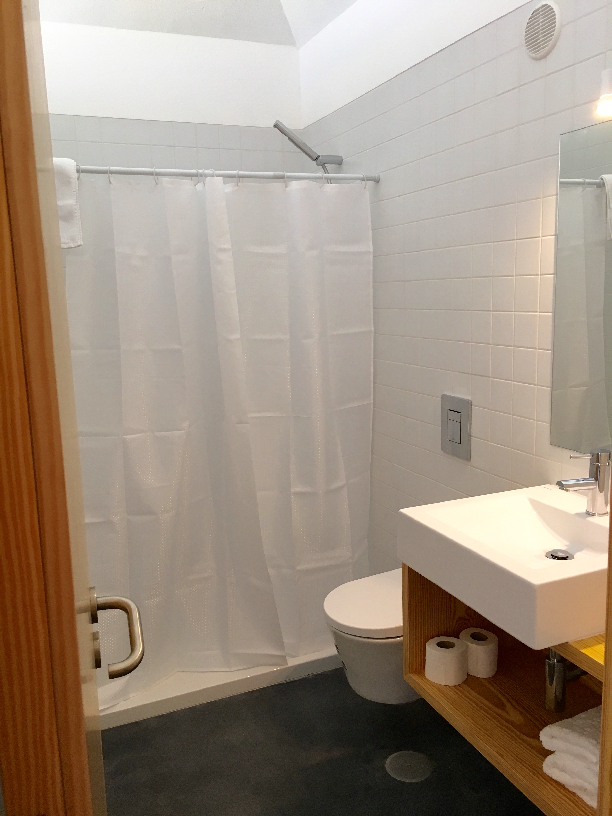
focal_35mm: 29
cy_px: 408
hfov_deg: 48.2
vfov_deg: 61.7
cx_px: 306
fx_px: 684
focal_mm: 4.15
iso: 100
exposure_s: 1/33
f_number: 2.2
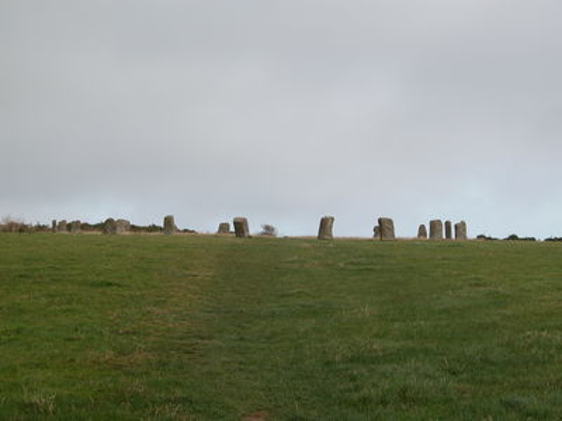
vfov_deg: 14.8
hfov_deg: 19.6
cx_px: 281
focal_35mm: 100
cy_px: 210
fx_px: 1624
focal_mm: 25.4
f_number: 5.1
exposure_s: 1/382
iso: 100
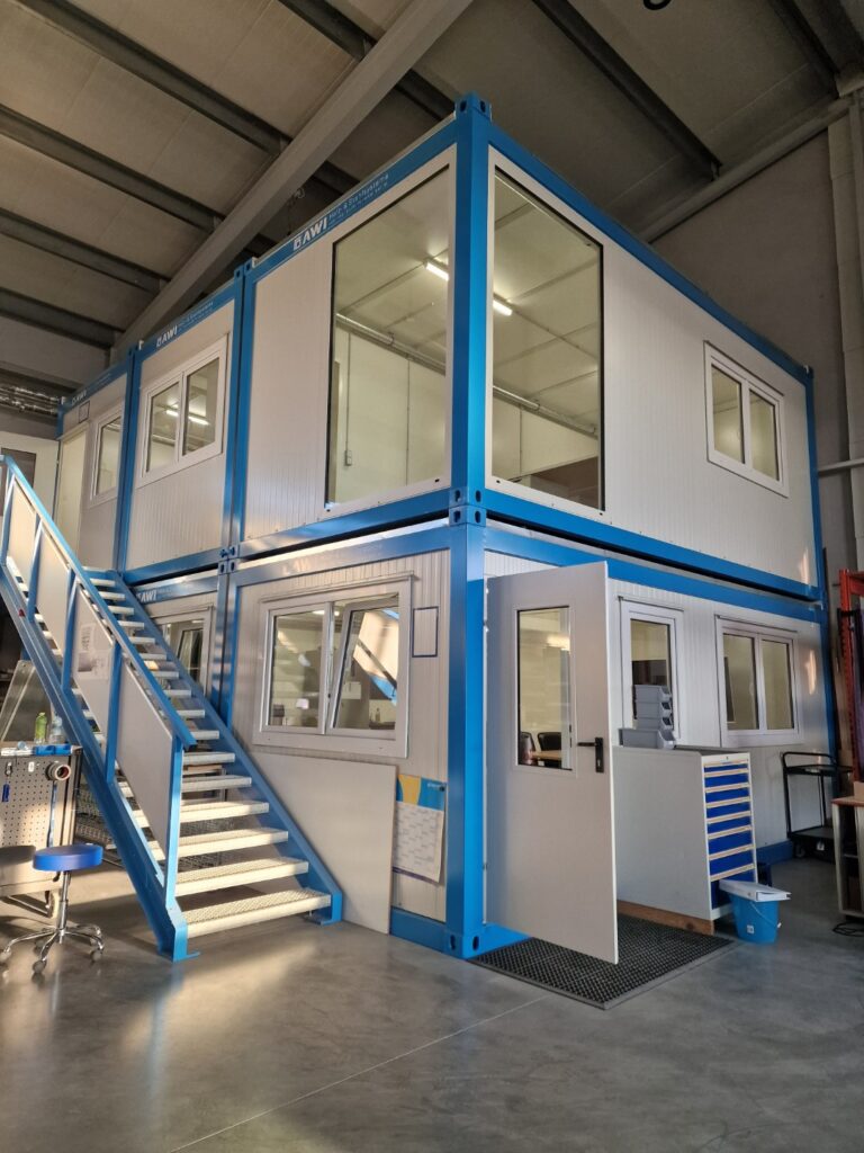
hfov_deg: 58.9
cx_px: 432
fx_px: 765
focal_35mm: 23
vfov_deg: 73.9
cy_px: 576
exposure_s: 1/180
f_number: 1.8
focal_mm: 6.4
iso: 125
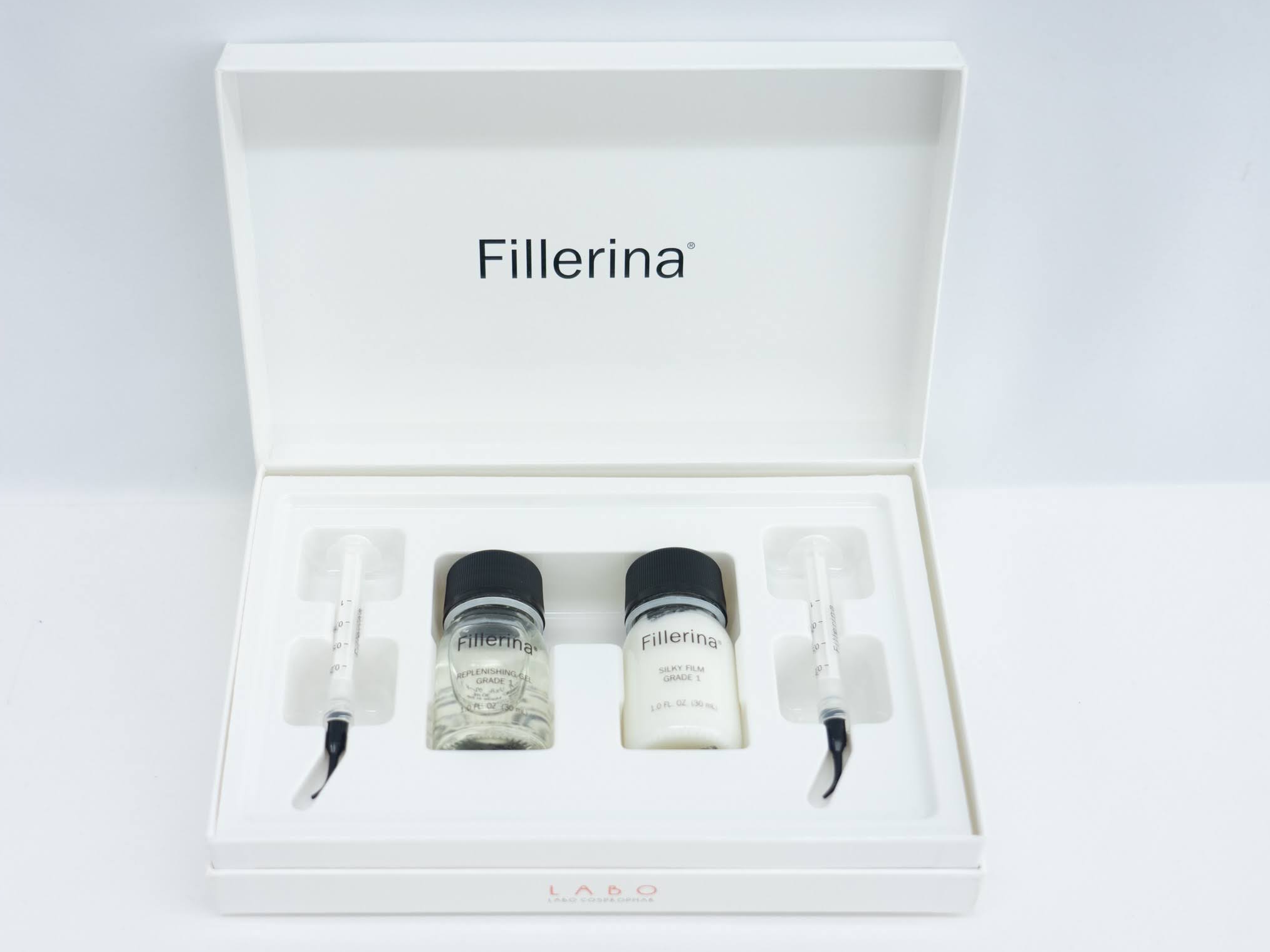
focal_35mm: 47
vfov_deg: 30.9
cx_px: 586
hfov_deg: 40.4
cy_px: 479
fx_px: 1724
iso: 250
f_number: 4
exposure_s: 1/80
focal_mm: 43
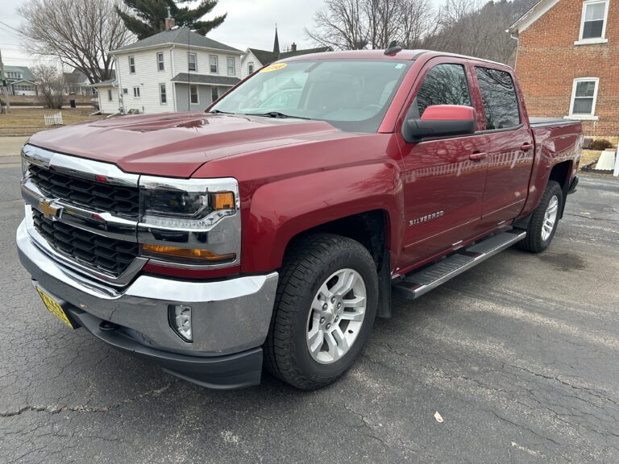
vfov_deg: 53.1
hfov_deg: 67.3
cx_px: 310
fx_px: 465
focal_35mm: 26
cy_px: 232
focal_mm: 5.7
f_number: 1.5
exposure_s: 1/1068
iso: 50
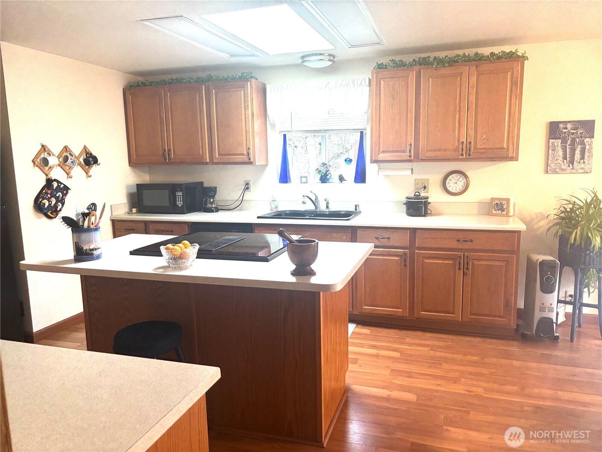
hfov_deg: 67.3
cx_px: 301
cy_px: 226
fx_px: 452
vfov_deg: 53.1
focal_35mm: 26
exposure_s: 1/60
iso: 320
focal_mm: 5.96
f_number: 1.6
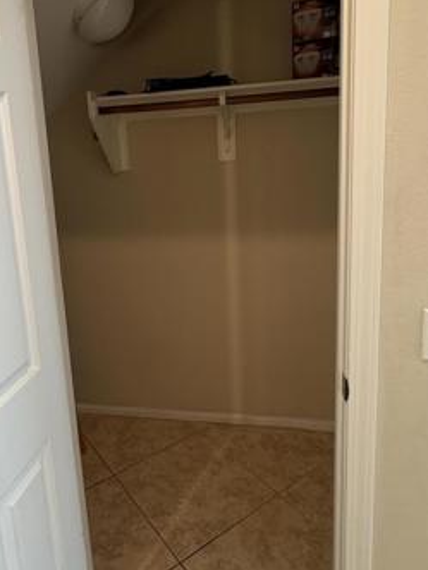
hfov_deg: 50.6
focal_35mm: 27
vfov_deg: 64.4
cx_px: 151
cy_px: 215
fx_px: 445
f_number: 2.2
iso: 250
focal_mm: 2.22
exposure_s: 1/60
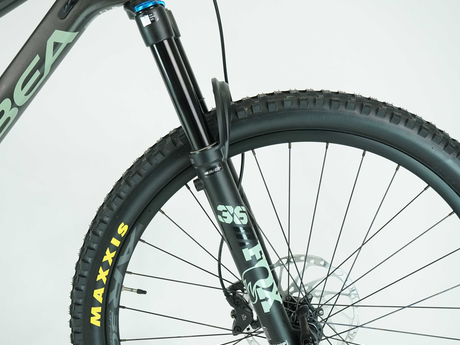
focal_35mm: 51
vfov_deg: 28.6
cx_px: 221
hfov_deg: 37.5
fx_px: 678
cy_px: 180
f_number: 5.6
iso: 1600
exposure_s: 1/200
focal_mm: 42
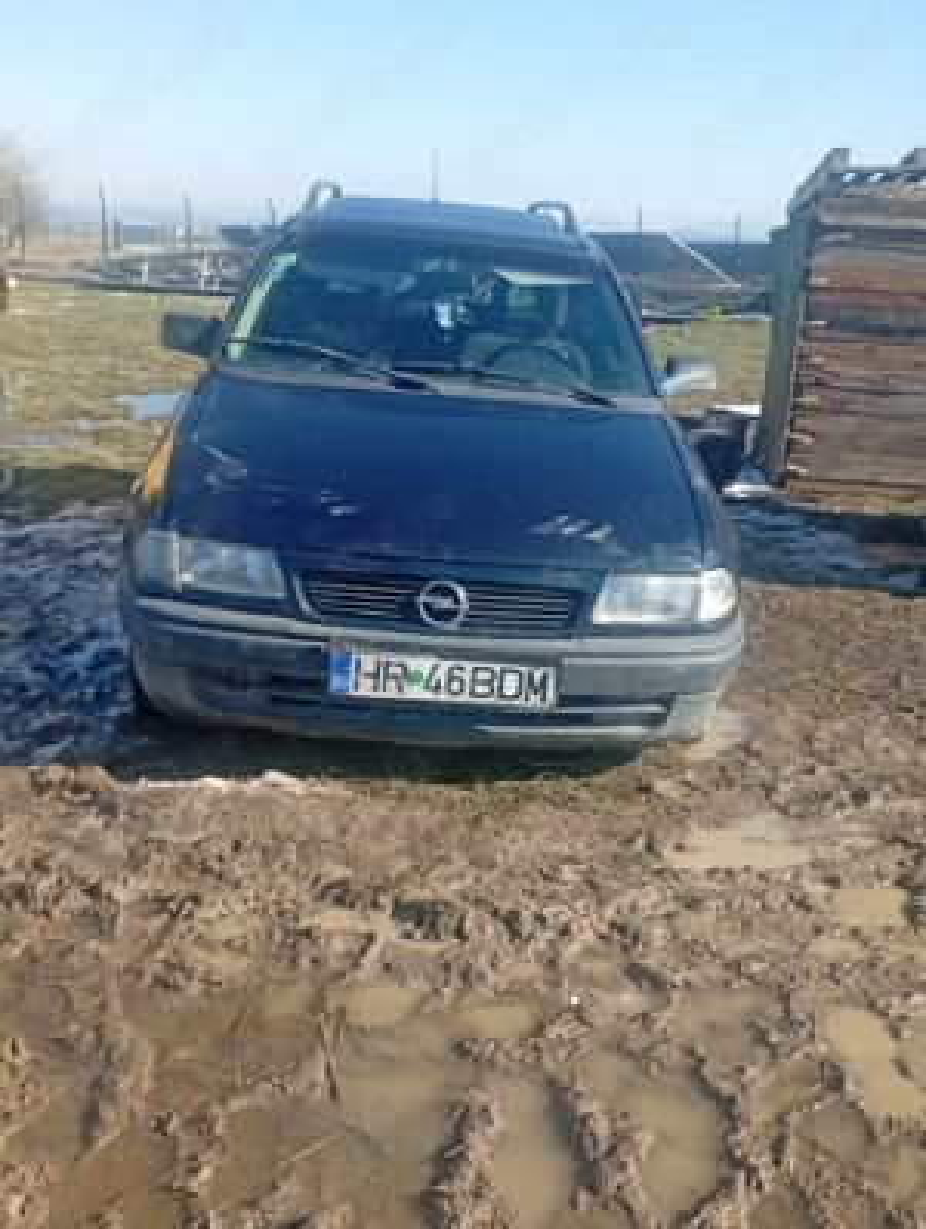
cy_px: 614
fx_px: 1422
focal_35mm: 40
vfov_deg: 46.7
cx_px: 463
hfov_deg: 36.1
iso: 51
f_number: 1.8
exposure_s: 1/348
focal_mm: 3.98
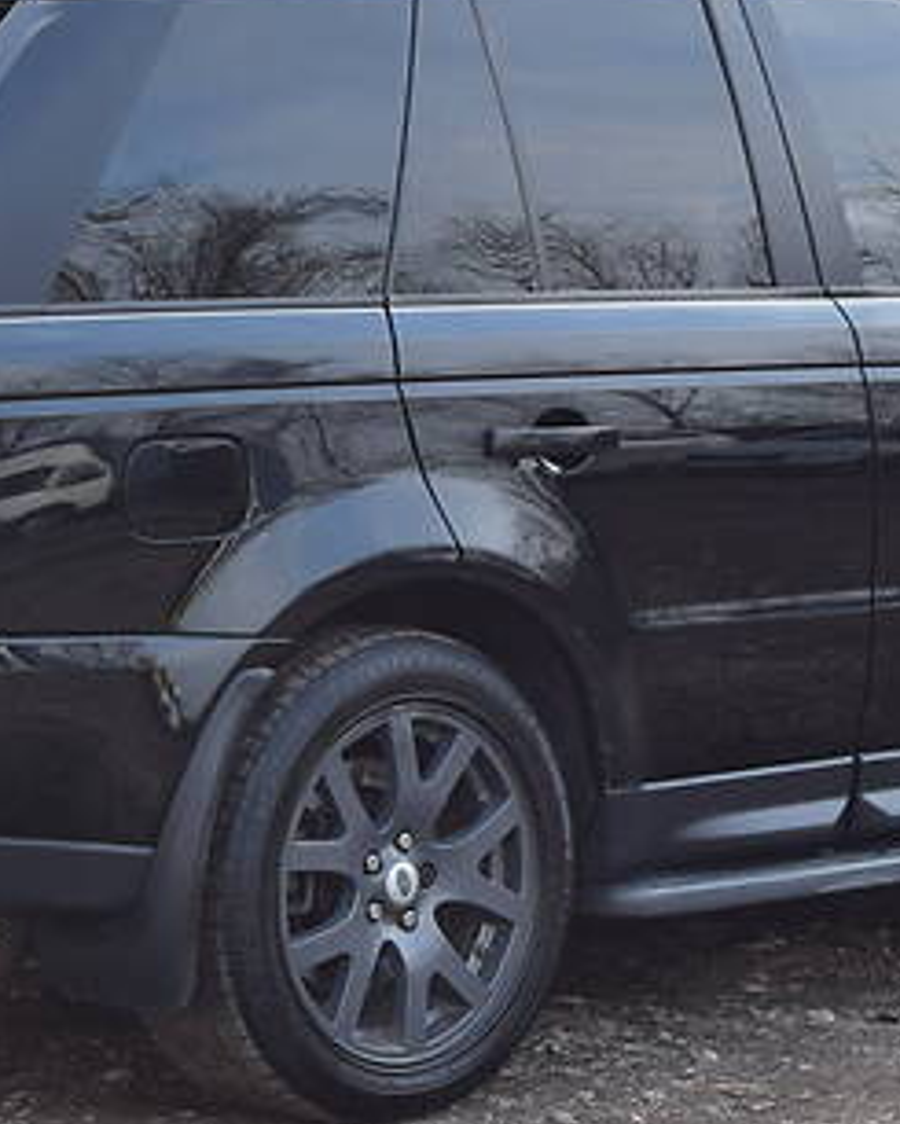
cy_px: 343
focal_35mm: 140
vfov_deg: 13.7
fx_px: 4659
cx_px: 334
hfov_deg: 11.0
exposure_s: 1/200
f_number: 7.1
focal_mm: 38
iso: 400
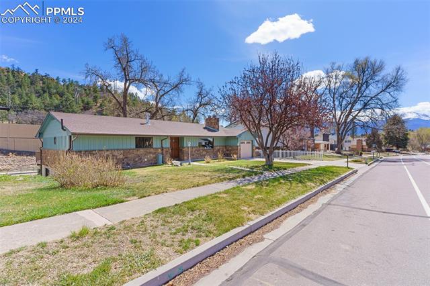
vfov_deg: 70.4
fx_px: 203
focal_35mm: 17
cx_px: 215
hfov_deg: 93.3
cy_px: 143
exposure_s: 1/80
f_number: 11
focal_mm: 17
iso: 100
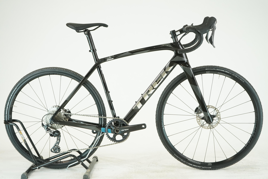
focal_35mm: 60
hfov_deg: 33.4
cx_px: 134
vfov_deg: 22.6
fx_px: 447
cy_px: 90
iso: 1600
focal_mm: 60
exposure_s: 1/200
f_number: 5.6
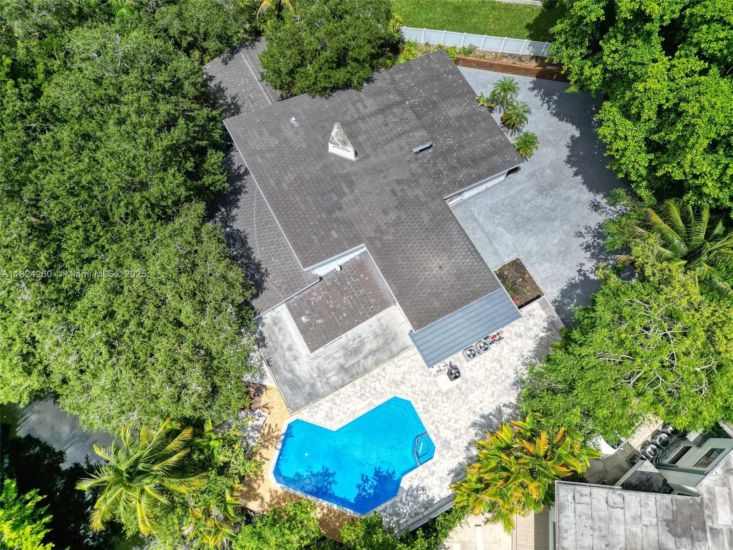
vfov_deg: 56.8
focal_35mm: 24
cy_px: 275
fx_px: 508
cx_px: 366
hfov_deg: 71.6
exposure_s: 1/3200
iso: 110
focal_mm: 6.7
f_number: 1.7
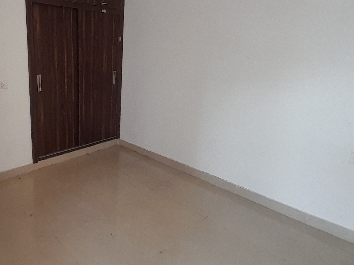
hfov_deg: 69.9
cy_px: 103
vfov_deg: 58.3
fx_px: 235
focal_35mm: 23
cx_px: 97
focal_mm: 1.13
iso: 80
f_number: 2.2
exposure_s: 1/50
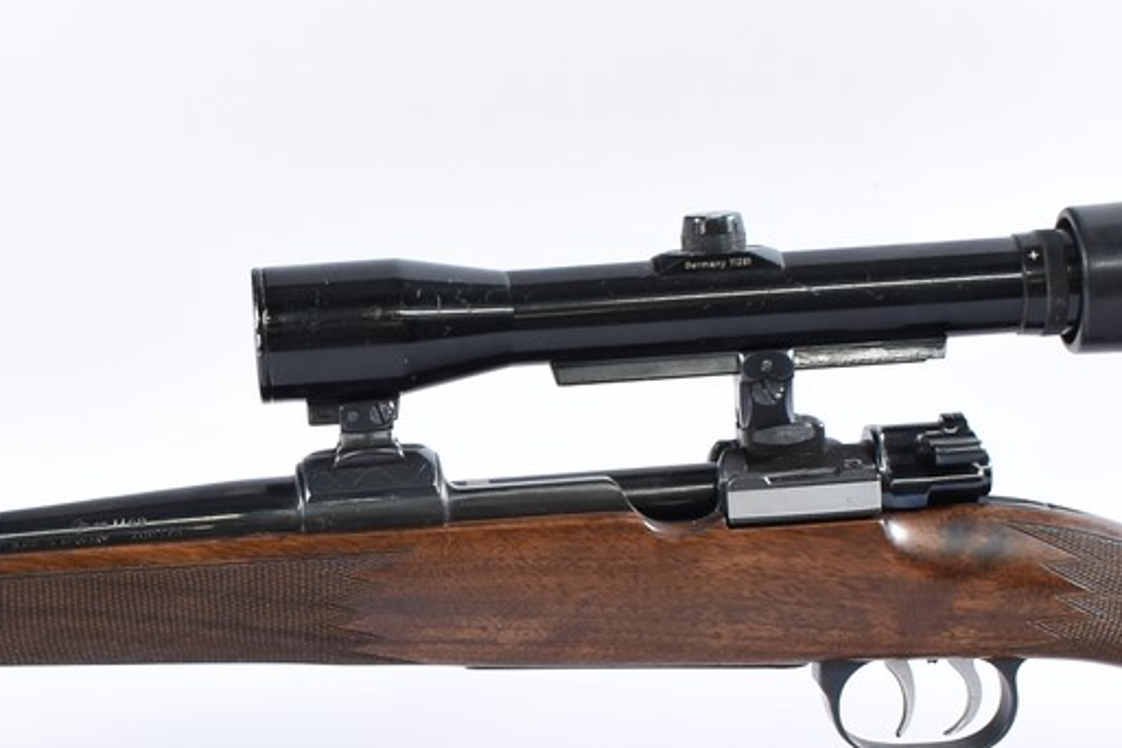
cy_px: 605
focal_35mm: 117
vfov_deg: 11.7
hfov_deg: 17.3
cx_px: 164
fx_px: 3646
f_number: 5
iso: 640
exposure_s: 1/20
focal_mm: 20
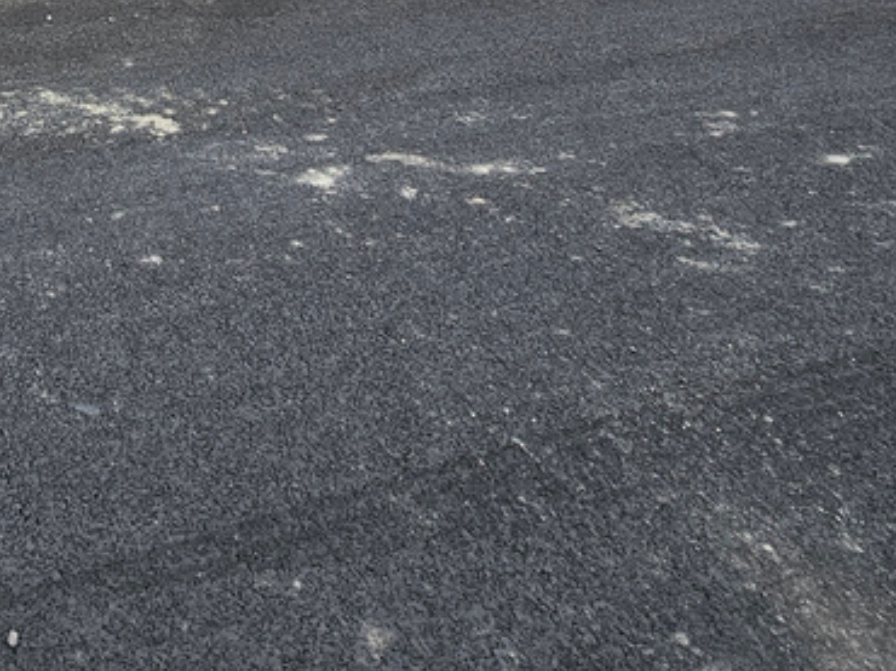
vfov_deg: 31.8
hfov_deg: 43.6
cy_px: -167
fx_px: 931
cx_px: -10
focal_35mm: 36
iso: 50
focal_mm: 2.2
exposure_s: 1/1369
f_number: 2.2
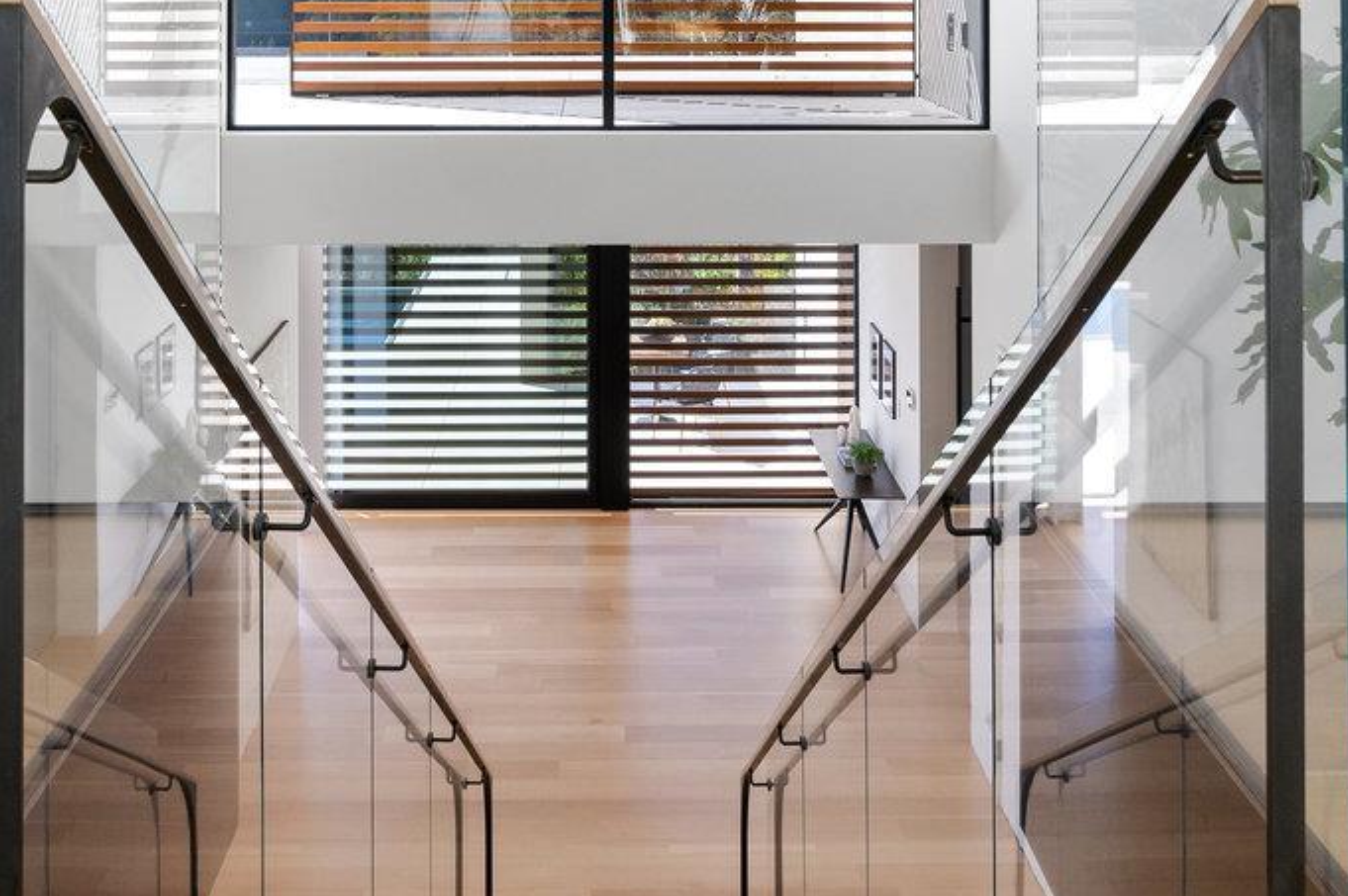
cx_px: 614
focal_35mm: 38
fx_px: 1417
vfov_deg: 34.7
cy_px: 281
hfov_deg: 50.8
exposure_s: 1/100
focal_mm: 21.5
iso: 400
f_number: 9
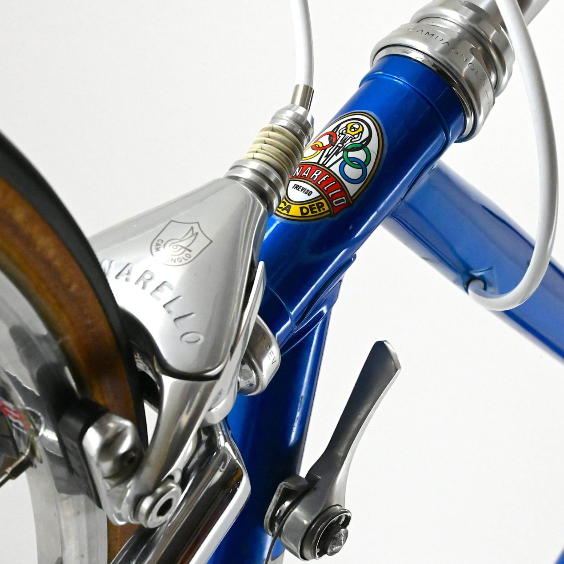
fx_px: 1659
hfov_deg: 19.2
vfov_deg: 19.3
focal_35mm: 90
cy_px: 282
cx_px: 412
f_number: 20
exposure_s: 1/640
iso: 20000
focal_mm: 70
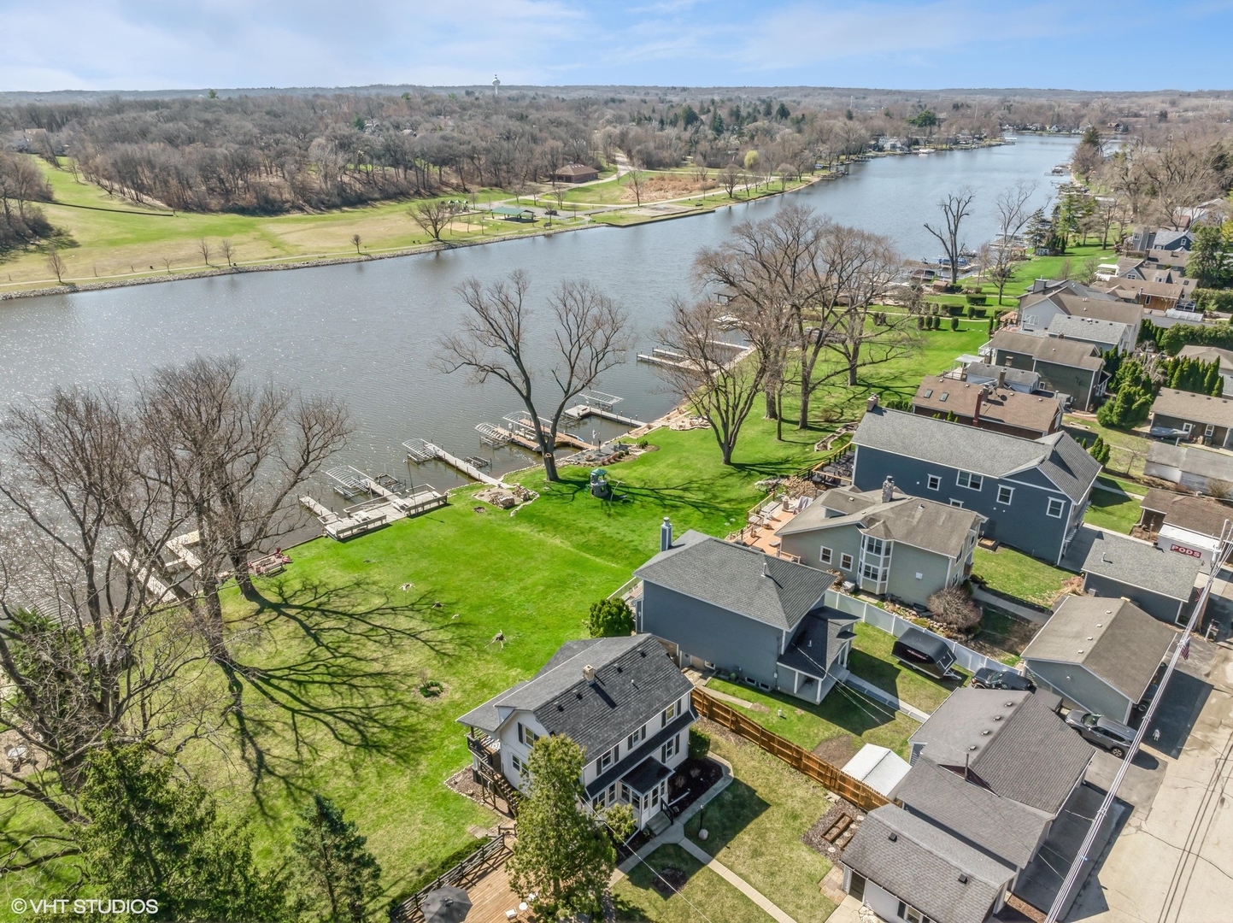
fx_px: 854
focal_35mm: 24
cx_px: 616
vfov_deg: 56.8
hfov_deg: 71.6
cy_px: 462
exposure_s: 1/400
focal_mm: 12.29
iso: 100
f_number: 7.1
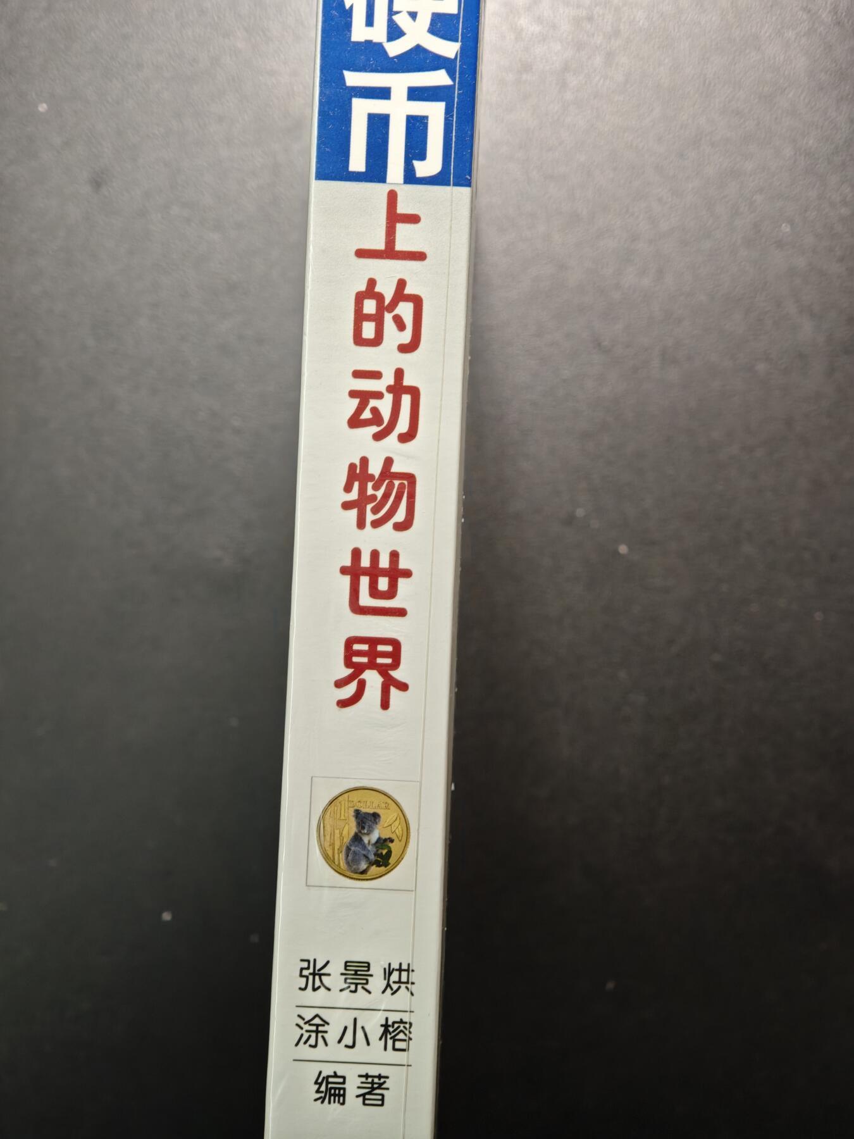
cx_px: 427
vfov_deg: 32.2
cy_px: 570
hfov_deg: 24.4
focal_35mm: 60
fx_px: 1974
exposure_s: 1/60
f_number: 2
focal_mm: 9
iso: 1000
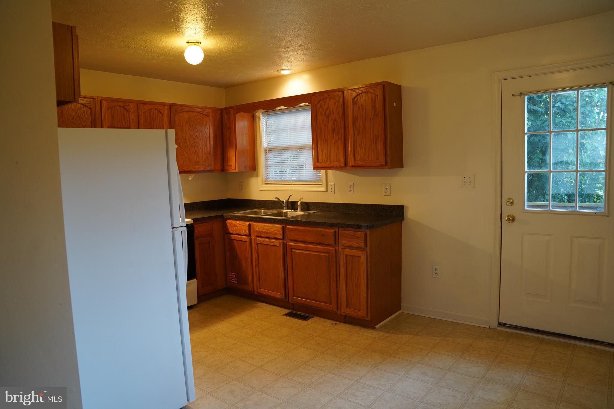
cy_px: 204
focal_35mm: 24
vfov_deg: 53.1
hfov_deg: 73.7
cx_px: 307
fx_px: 409
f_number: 4
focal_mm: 24
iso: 1250
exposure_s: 1/160
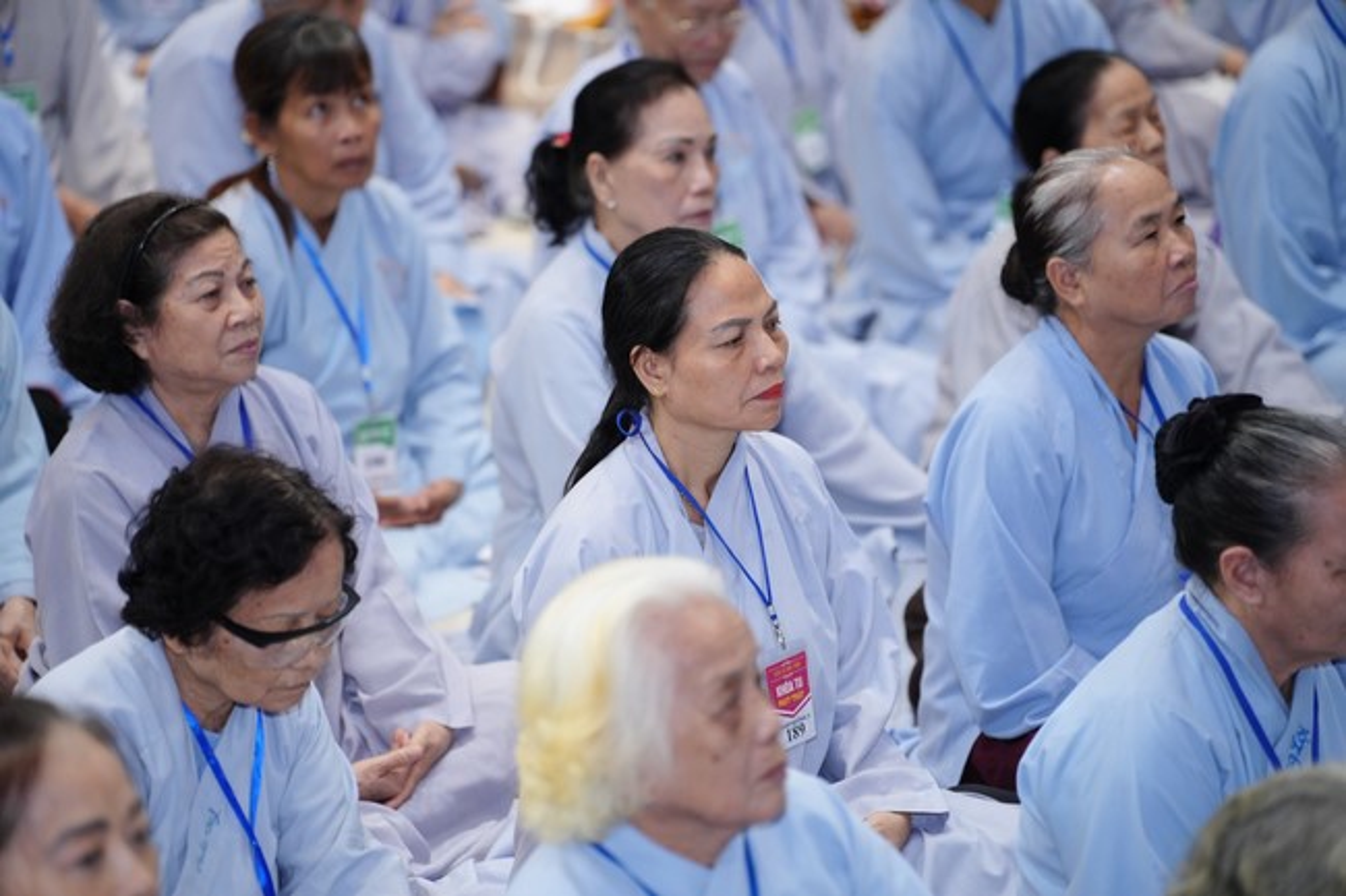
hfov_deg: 13.7
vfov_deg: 9.1
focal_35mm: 150
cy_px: 448
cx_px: 673
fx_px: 5607
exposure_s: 1/250
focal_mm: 150
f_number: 2.8
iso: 2000
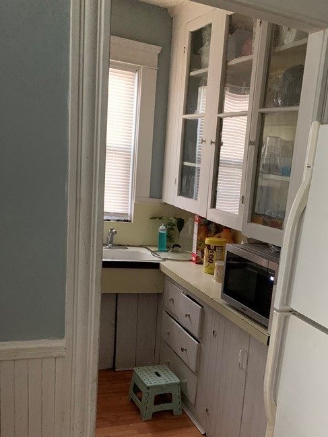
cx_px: 254
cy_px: 302
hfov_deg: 34.3
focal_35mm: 41
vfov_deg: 44.9
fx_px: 518
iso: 500
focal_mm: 4.25
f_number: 1.8
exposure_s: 1/30
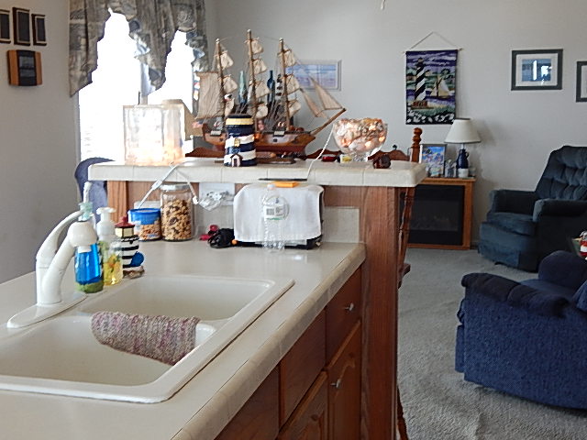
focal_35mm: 48
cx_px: 294
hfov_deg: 39.7
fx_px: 814
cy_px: 220
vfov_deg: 30.3
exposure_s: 1/30
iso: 160
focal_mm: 8.6
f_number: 3.7
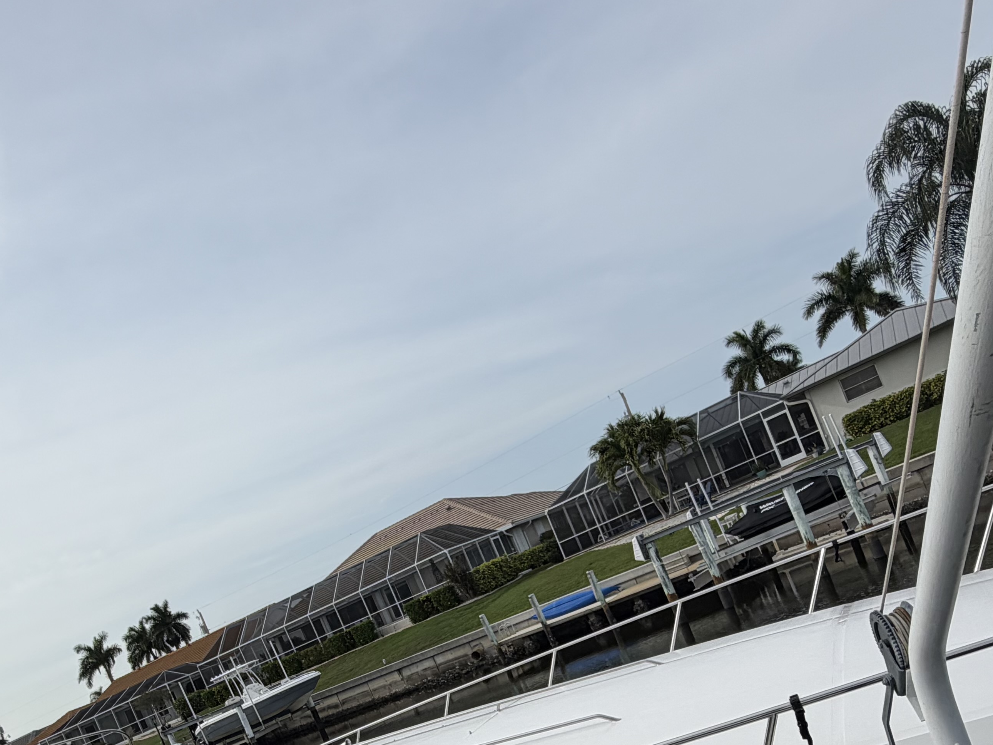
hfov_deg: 58.1
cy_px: 635
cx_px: 427
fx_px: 889
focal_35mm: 31
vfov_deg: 42.6
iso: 20
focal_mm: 2.22
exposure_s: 1/1399
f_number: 2.2
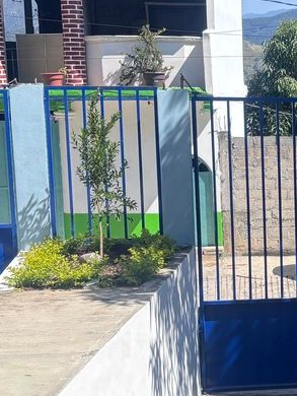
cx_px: 373
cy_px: 241
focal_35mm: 80
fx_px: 914
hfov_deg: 17.4
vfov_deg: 24.4
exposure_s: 1/1912
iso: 50
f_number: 1.6
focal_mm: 5.96
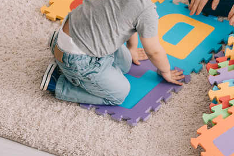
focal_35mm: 242
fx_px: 1573
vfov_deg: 5.7
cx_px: 199
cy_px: -33
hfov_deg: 8.5
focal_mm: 98
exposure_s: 1/200
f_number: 4.5
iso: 200
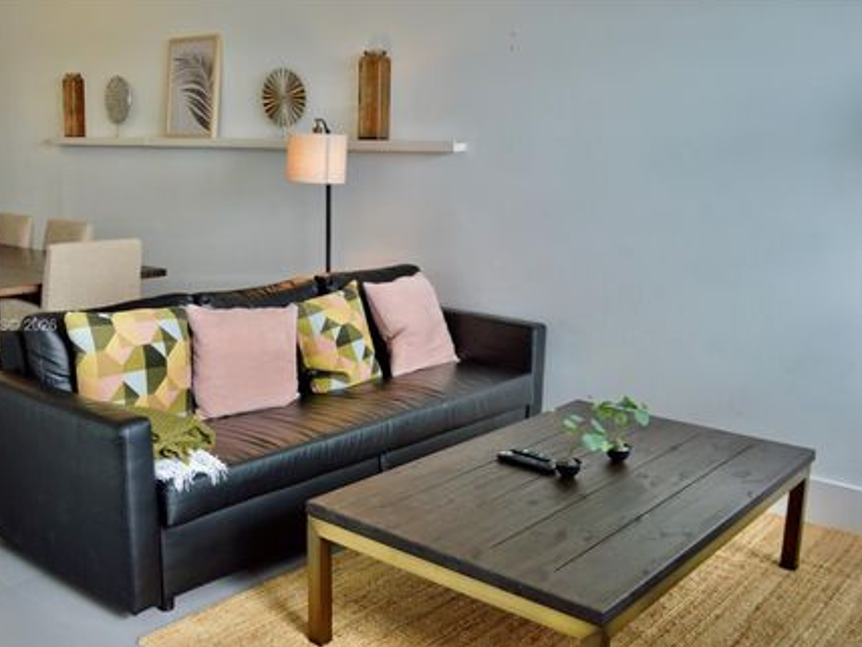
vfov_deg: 38.7
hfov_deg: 50.0
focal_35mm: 37
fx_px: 921
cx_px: 365
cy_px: 327
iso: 400
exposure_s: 1/100
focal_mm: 22
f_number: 5
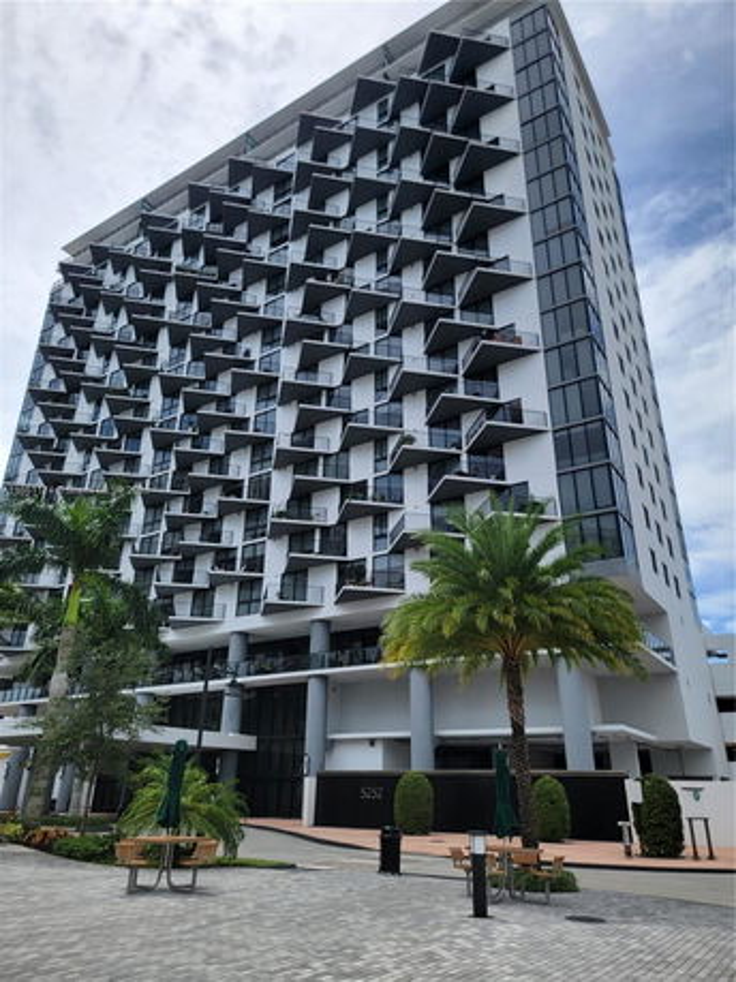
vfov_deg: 71.6
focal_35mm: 24
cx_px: 368
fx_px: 681
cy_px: 491
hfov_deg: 56.8
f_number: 1.8
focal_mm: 6.7
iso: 16
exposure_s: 1/1135
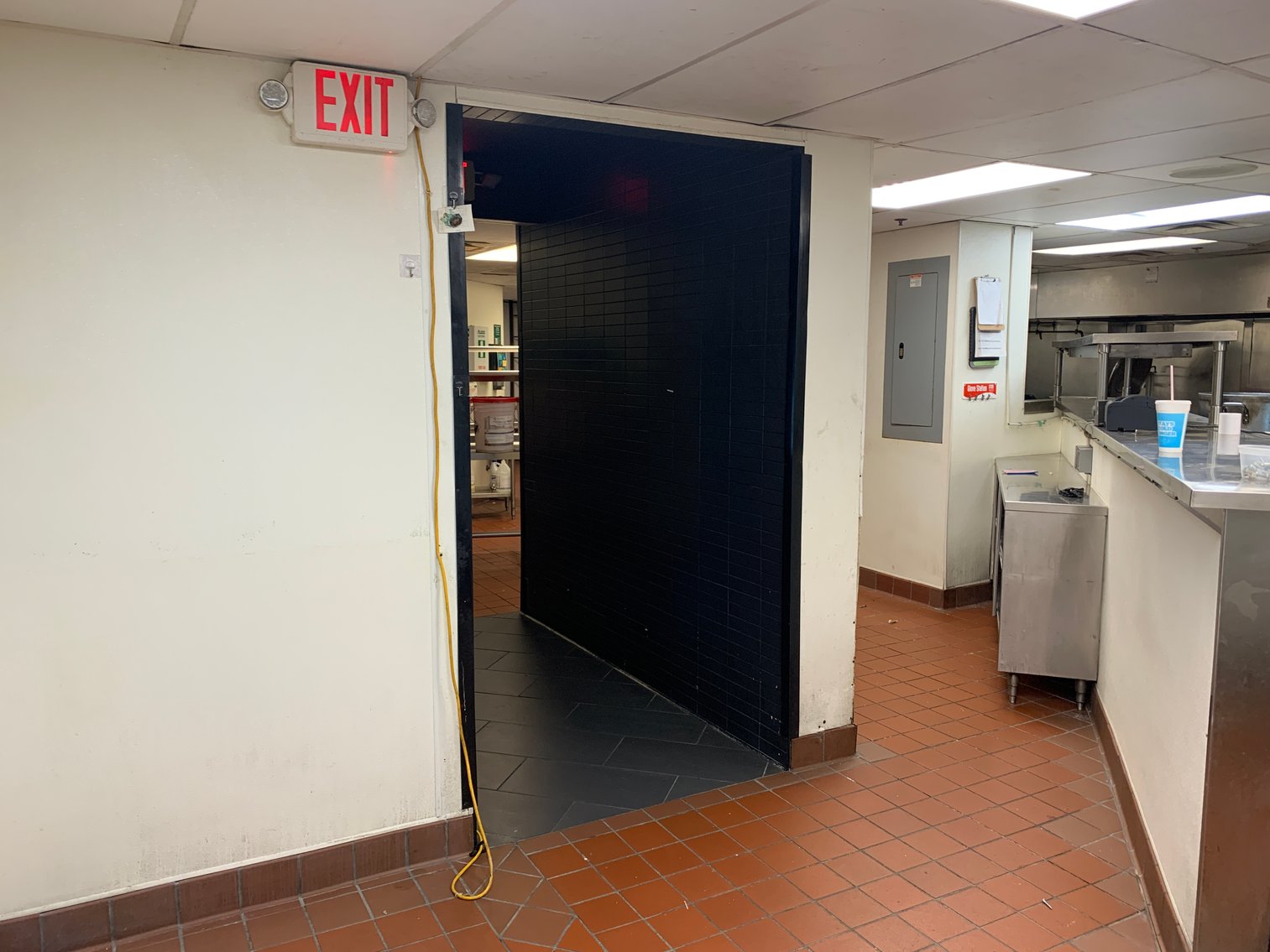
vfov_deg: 53.1
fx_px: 954
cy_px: 476
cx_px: 635
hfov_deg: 67.3
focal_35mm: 26
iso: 64
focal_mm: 4.25
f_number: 1.8
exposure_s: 1/60
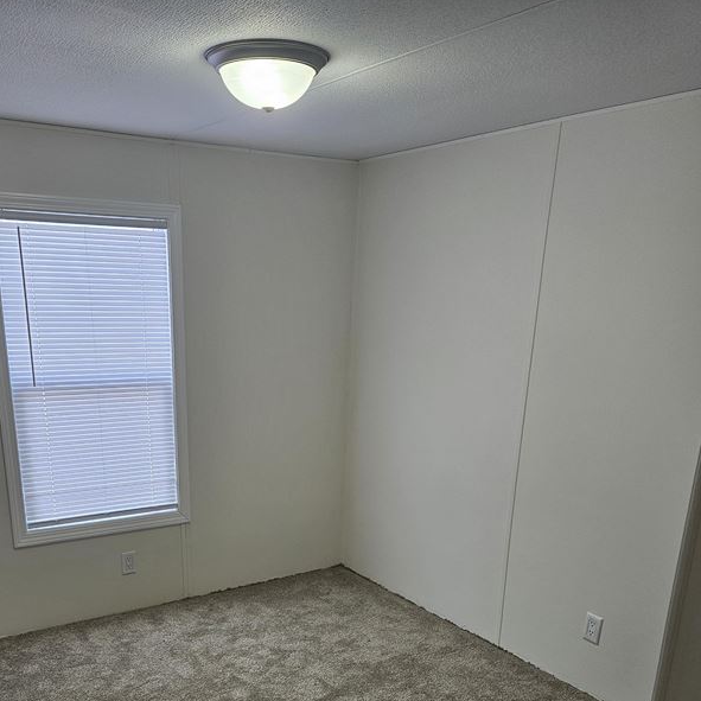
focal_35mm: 33
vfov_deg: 47.2
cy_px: 557
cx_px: 293
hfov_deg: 49.5
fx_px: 756
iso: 80
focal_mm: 5.4
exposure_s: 1/120
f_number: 1.8
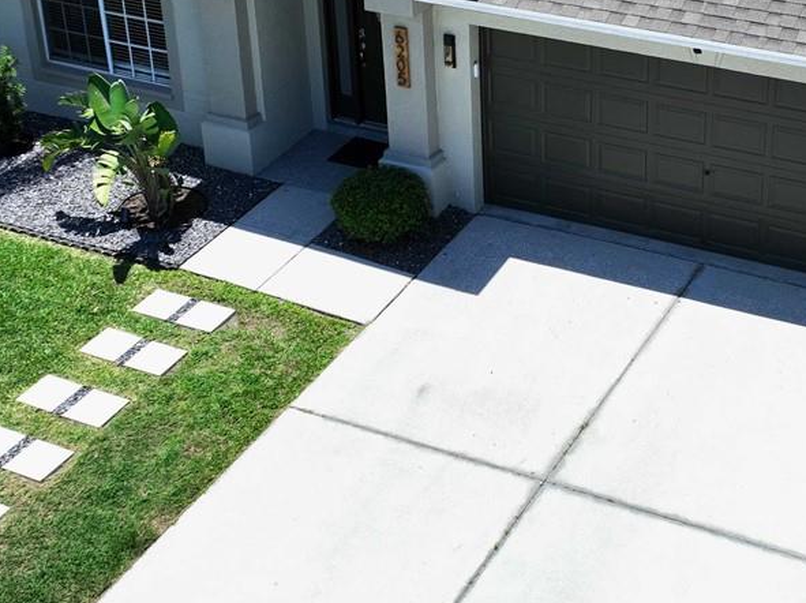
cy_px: 143
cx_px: 562
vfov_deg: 22.3
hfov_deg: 29.6
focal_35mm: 65
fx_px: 1512
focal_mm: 12.29
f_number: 3.5
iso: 100
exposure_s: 1/400
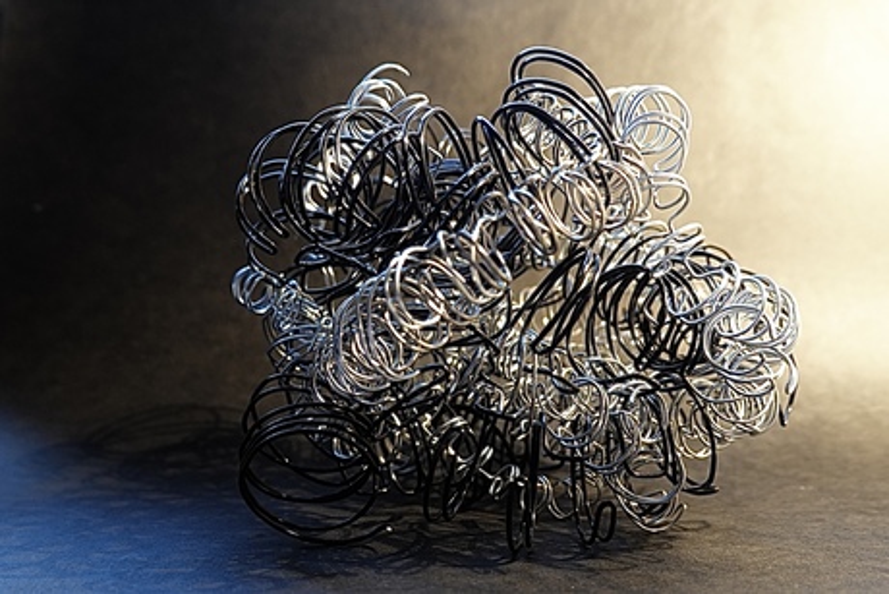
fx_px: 914
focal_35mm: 37
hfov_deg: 51.9
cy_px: 297
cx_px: 444
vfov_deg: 36.0
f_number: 3.5
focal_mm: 13.84
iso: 800
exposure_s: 1/15
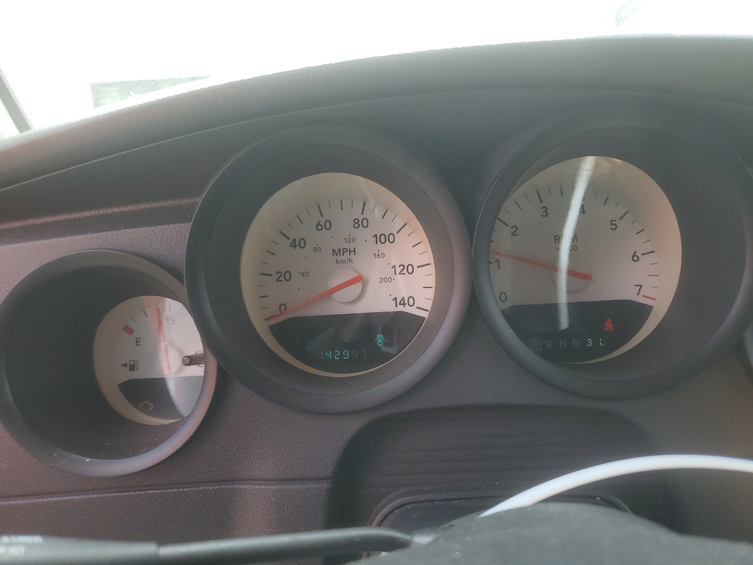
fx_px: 566
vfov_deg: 53.1
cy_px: 282
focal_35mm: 26
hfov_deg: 67.3
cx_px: 376
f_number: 1.5
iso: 50
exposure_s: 1/323
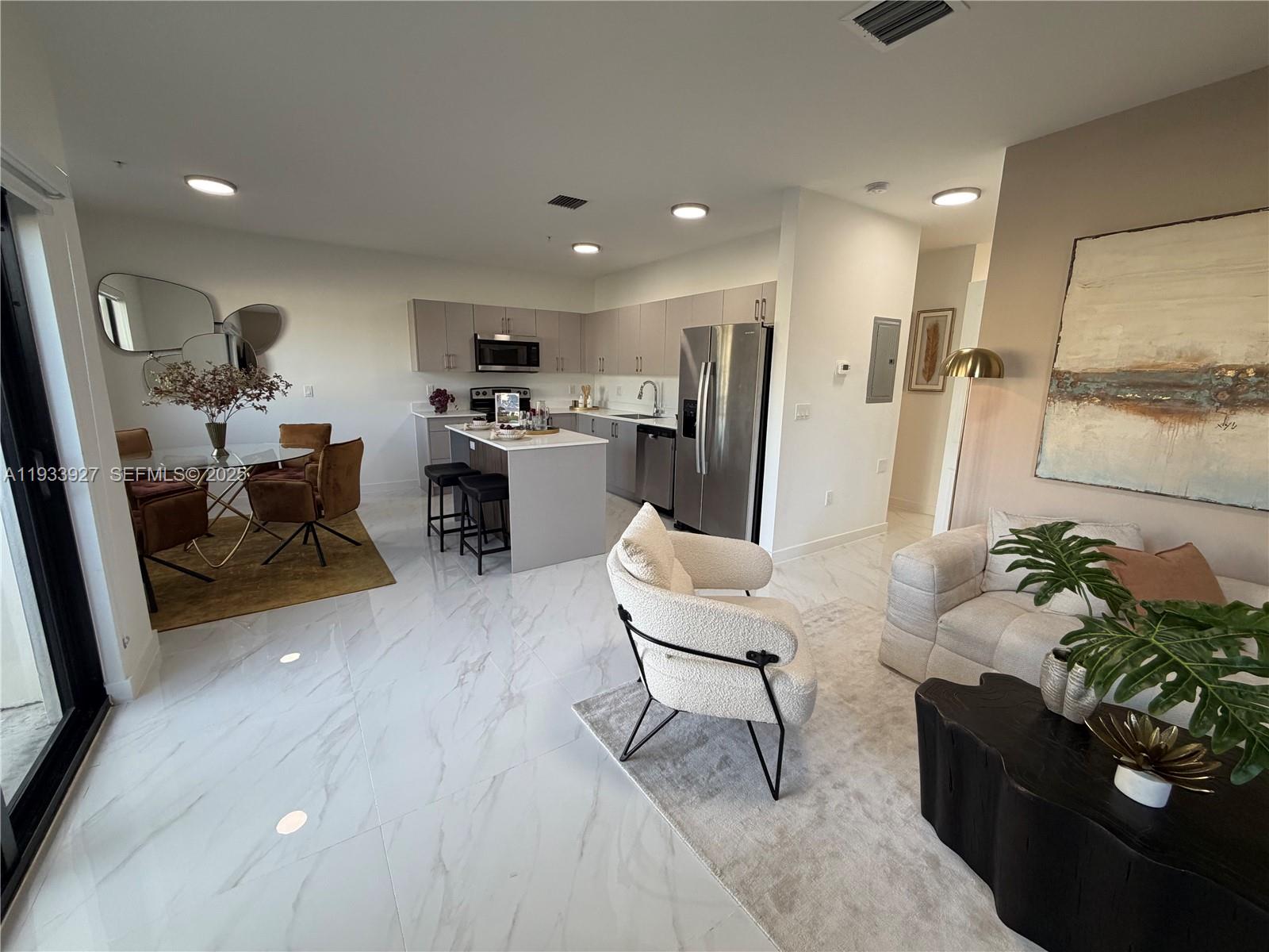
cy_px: 476
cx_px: 634
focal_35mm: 14
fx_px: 513
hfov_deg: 102.1
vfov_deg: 85.7
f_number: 2.2
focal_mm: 2.22
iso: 200
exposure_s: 1/115
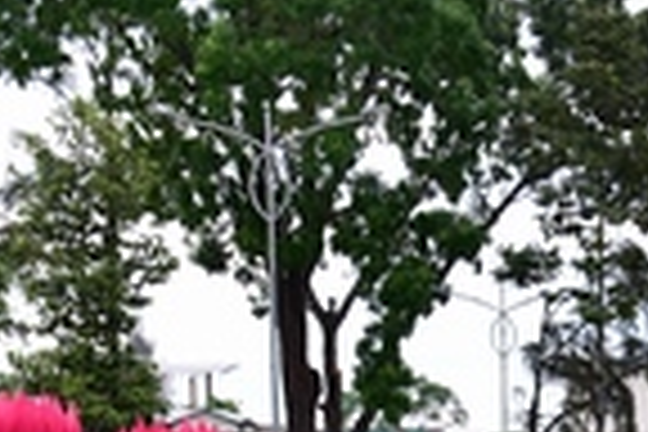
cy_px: 909
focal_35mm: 108
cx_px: 850
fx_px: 1944
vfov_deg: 11.3
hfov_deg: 17.7
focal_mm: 24
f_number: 5.6
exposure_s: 1/80
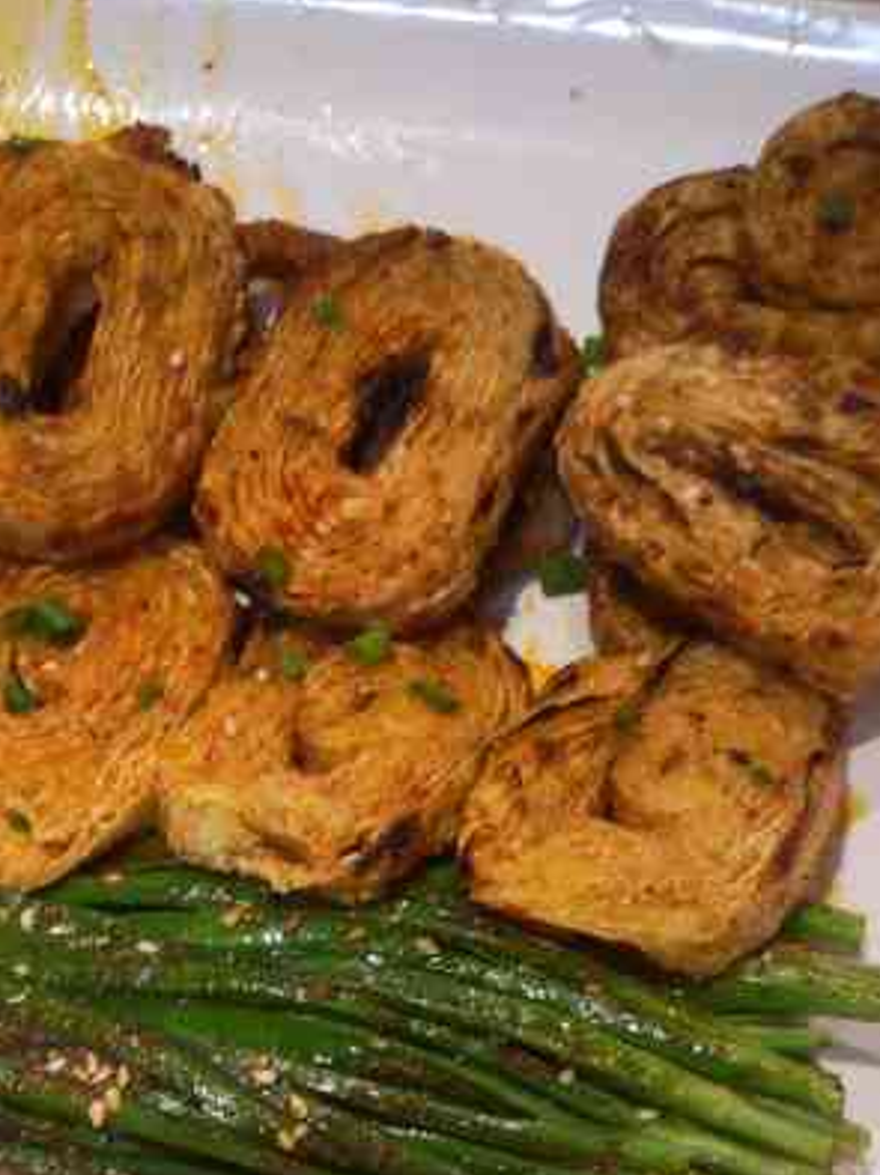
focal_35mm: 64
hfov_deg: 22.8
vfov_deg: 28.3
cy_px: 1197
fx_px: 2172
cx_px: 325
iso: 160
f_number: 1.8
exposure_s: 1/33.3
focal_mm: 3.95
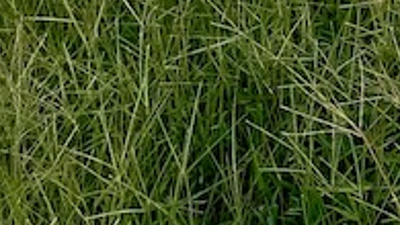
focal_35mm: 174
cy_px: -636
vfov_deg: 6.0
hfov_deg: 10.2
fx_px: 1847
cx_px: 1069
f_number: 1.5
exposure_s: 1/1295
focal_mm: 5.7
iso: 50
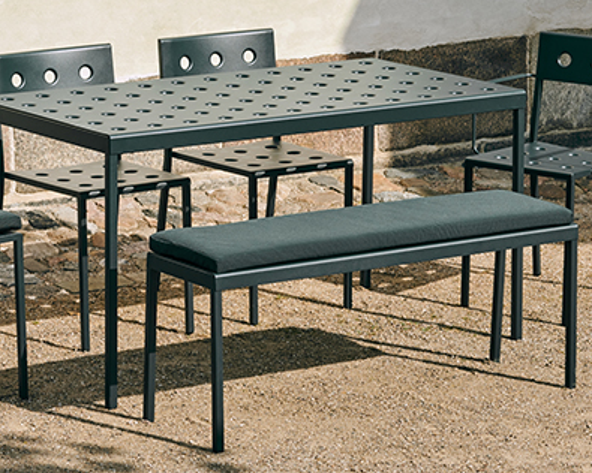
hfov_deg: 11.7
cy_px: 149
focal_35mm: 165
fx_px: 2891
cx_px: 156
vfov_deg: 9.4
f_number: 10
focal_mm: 85
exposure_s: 1/640
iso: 400
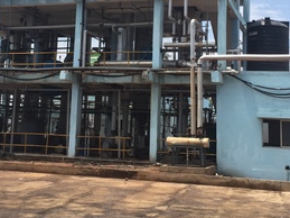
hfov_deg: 34.4
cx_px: 148
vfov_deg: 25.6
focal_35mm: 56
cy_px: 40
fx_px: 469
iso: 32
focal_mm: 4.15
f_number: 2.2
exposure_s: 1/1883
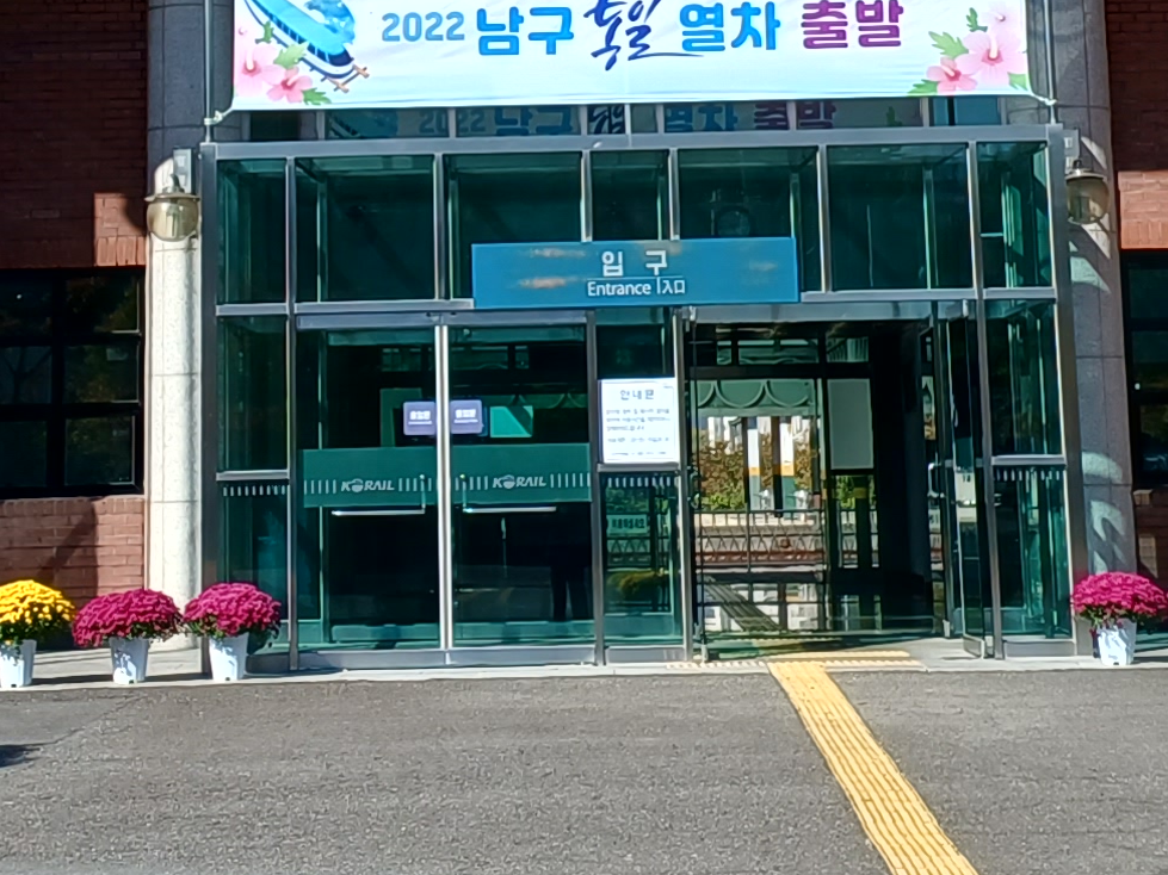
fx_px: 3171
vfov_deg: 15.5
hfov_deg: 20.9
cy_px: 26
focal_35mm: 94
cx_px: 530
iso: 20
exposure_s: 1/636
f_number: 1.8
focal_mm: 5.06
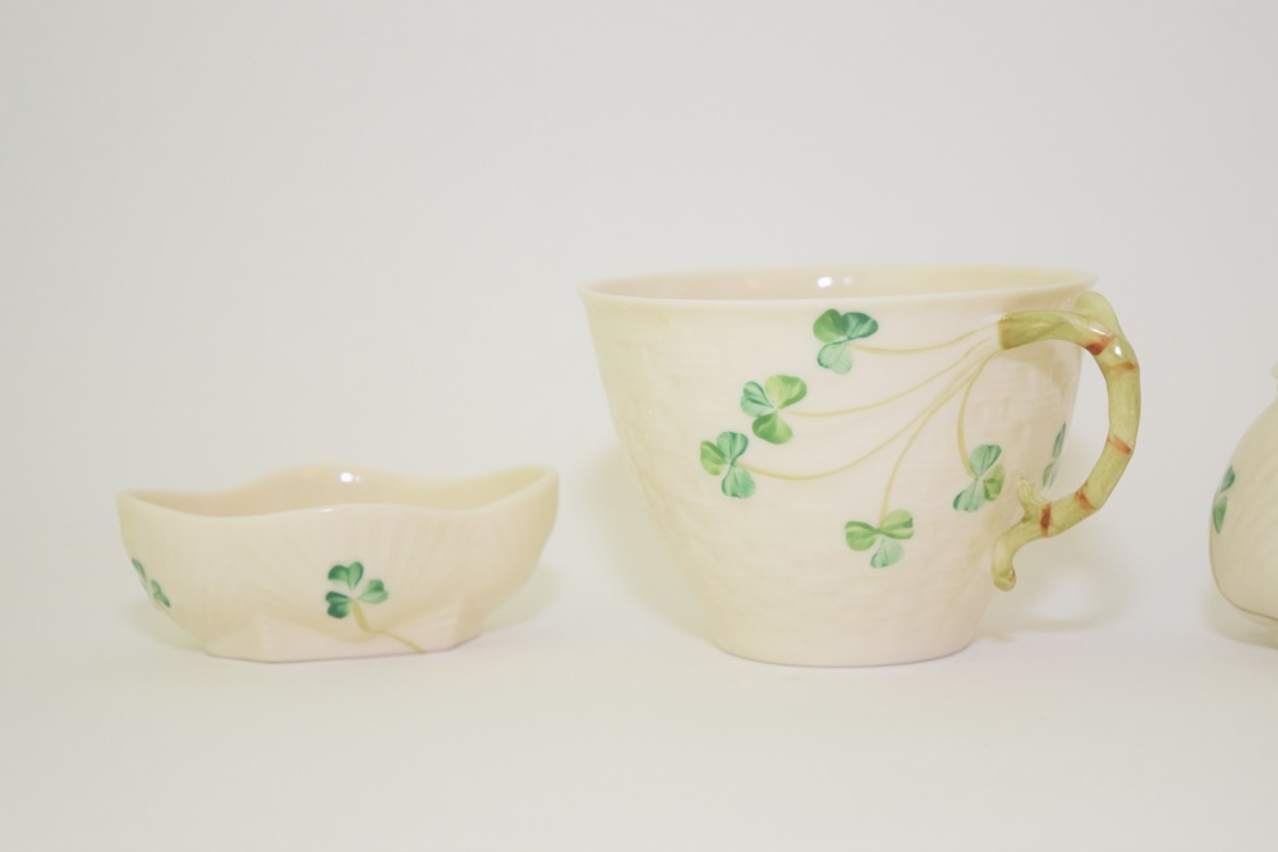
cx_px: 639
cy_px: 426
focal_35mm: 82
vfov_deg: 16.6
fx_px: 2929
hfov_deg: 24.6
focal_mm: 55
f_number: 5.6
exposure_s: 1/60
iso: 1250
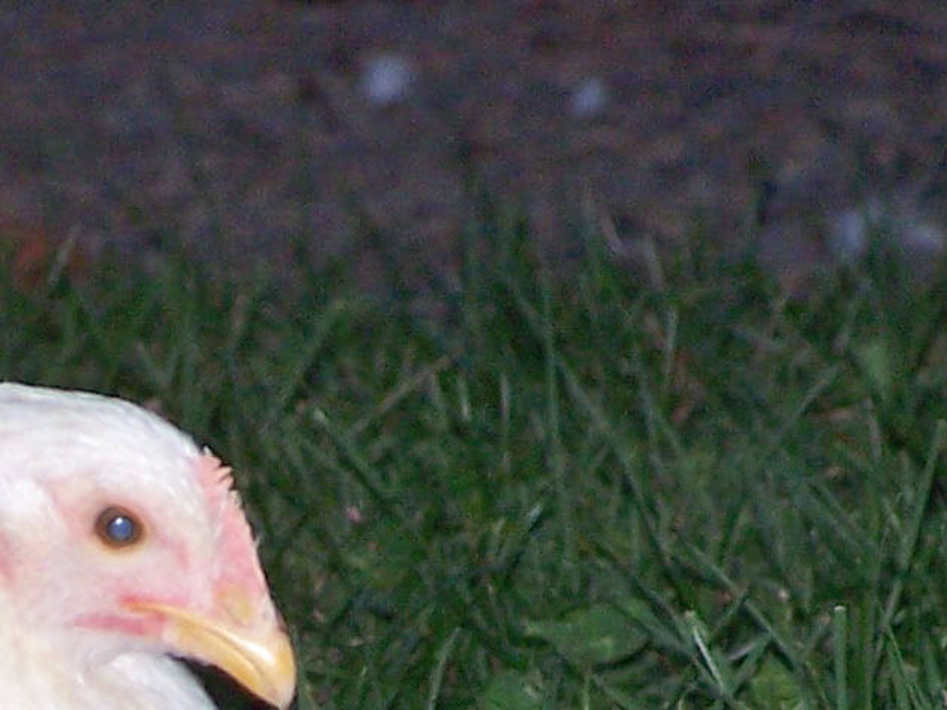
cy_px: 1059
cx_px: -72
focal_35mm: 692
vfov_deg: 2.1
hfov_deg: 2.9
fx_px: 18935
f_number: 3.2
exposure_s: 1/125
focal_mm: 31.3
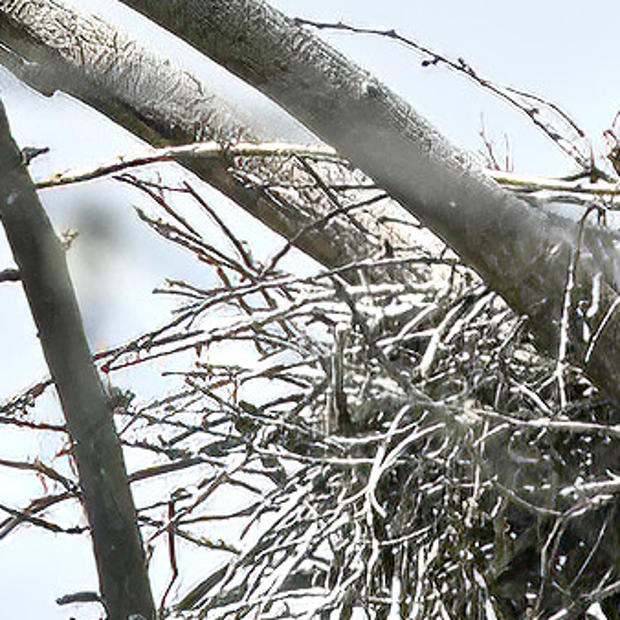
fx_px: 30537
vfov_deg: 1.2
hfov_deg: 1.2
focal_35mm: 1507
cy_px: -108
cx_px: 1020
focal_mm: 500
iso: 1000
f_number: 8
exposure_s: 1/2000
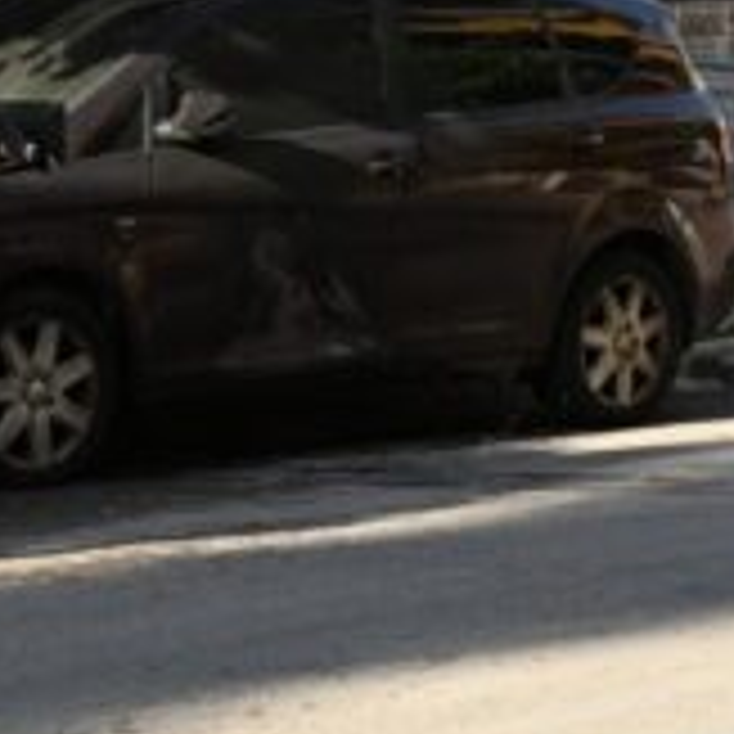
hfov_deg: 11.4
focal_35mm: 153
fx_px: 3670
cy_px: 234
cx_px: 81
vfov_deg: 11.4
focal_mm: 49
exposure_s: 1/400
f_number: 7.1
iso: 400
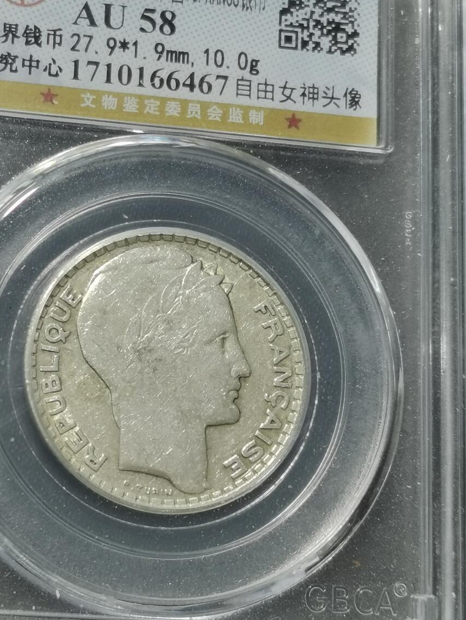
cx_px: 159
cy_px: 252
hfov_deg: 14.1
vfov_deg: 18.7
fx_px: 1884
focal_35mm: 105
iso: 64
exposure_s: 1/100
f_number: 1.8
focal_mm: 5.58
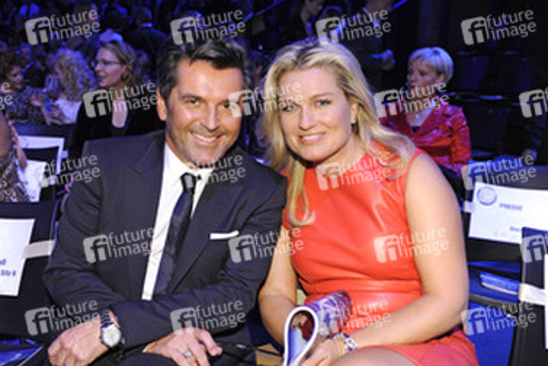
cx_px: 227
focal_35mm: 43
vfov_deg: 31.2
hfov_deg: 45.2
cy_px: 209
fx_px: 655
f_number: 5.6
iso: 1250
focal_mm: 36
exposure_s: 1/25
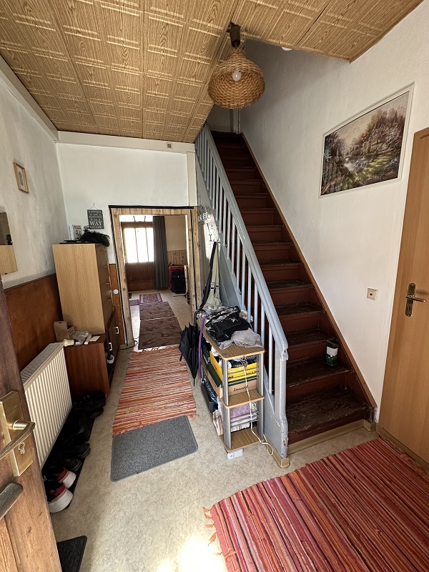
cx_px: 214
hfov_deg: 85.7
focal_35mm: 14
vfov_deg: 102.1
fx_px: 231
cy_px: 286
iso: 250
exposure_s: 1/99
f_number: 2.2
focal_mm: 2.22
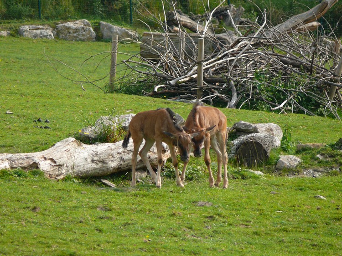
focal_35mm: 420
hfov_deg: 4.7
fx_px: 4148
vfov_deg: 3.5
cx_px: 171
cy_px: 128
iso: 100
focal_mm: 88.8
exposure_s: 1/250
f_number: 4
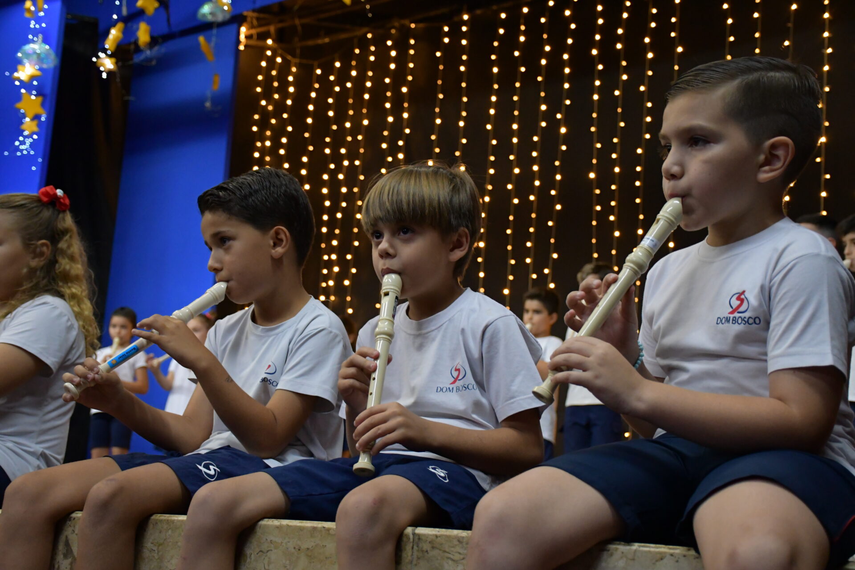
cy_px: 285
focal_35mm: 51
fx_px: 1211
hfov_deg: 38.9
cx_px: 428
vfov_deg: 26.5
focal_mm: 34
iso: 3200
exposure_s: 1/60
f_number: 4.2
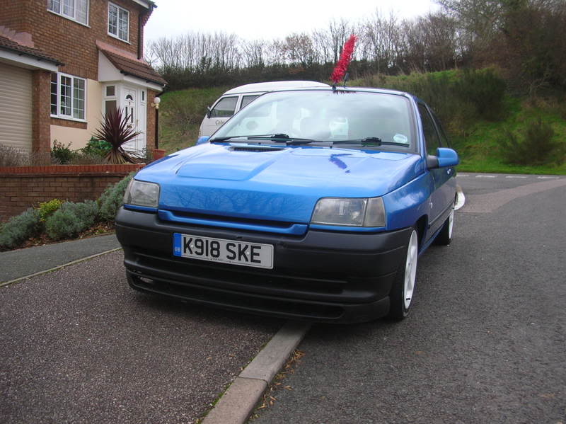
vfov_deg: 40.7
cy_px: 212
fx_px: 572
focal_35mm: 35
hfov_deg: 52.7
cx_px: 283
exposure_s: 1/35.1
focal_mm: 5.8
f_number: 2.8
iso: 50
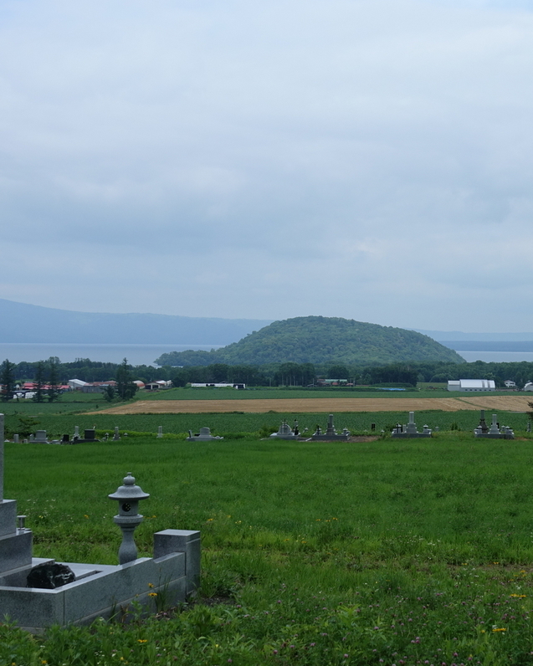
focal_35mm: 58
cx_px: 438
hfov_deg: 25.7
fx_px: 1143
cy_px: 333
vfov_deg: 32.5
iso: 100
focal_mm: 15.17
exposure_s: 1/800
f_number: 4
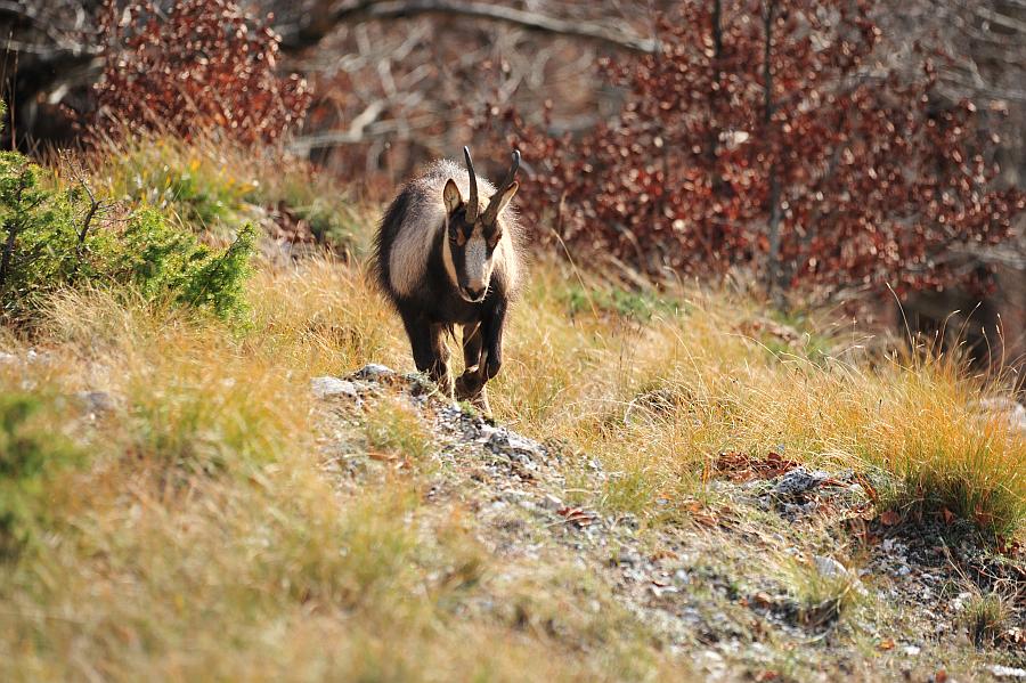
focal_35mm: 450
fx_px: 12817
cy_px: 342
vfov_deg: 3.1
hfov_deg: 4.6
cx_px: 513
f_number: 8
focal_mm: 450
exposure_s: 1/250
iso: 500
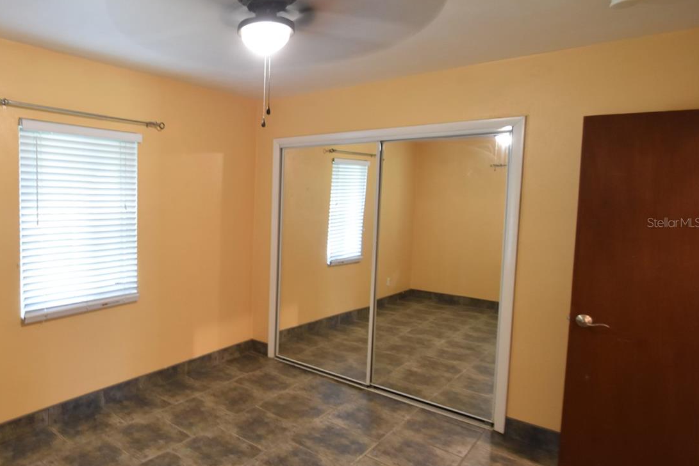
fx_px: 427
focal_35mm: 22
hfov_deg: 74.1
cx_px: 192
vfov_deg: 57.2
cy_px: 222
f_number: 3.5
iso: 800
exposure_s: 1/10
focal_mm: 10
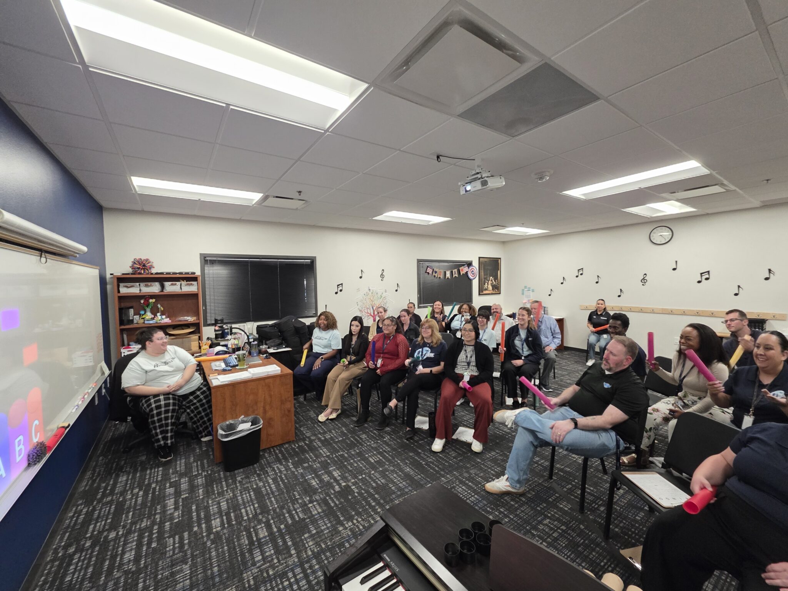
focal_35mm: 13
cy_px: 296
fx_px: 296
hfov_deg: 106.2
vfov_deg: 89.9
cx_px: 394
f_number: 1.9
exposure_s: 1/60
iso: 500
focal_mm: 2.2
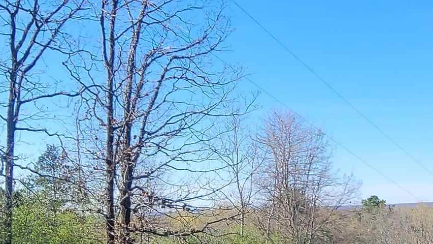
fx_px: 586
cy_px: 180
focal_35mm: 51
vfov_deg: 23.3
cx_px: 212
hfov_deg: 40.6
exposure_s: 1/922
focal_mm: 2.2
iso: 50
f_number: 2.2
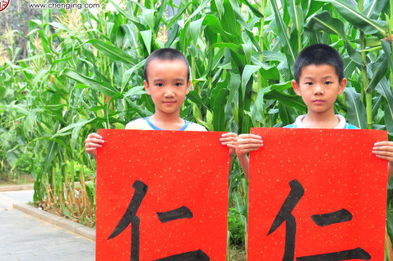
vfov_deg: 25.9
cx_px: 247
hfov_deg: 38.0
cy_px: 155
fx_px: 567
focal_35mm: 52
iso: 125
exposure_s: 1/50
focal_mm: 24
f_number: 3.5
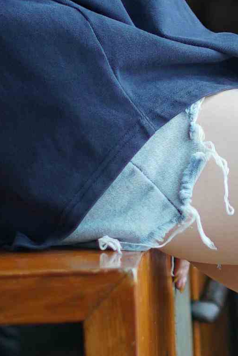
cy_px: 40
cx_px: 332
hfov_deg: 4.9
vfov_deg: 7.4
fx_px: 2762
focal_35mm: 279
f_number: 1.8
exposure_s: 1/320
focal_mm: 50
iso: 200
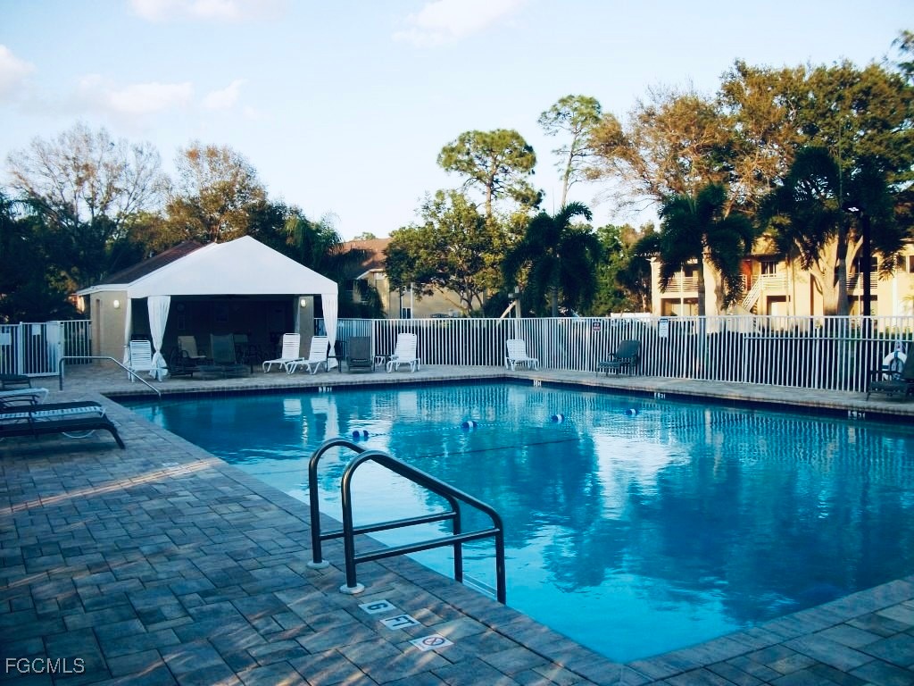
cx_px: 457
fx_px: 845
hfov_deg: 56.8
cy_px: 343
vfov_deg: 44.2
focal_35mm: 32
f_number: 8.8
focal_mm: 5.7
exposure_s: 1/50
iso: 80
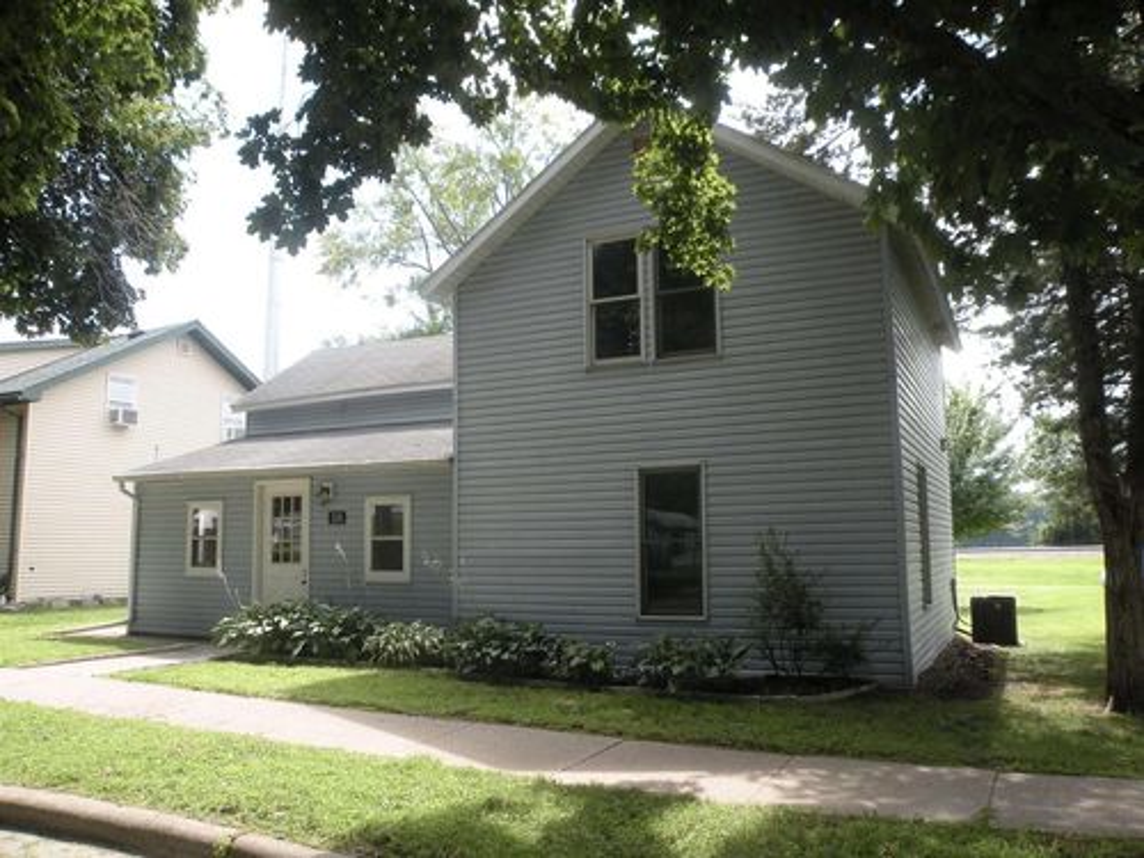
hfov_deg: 65.3
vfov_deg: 51.4
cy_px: 429
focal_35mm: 27
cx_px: 572
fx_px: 892
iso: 64
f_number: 4.5
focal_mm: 4.7
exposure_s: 1/144
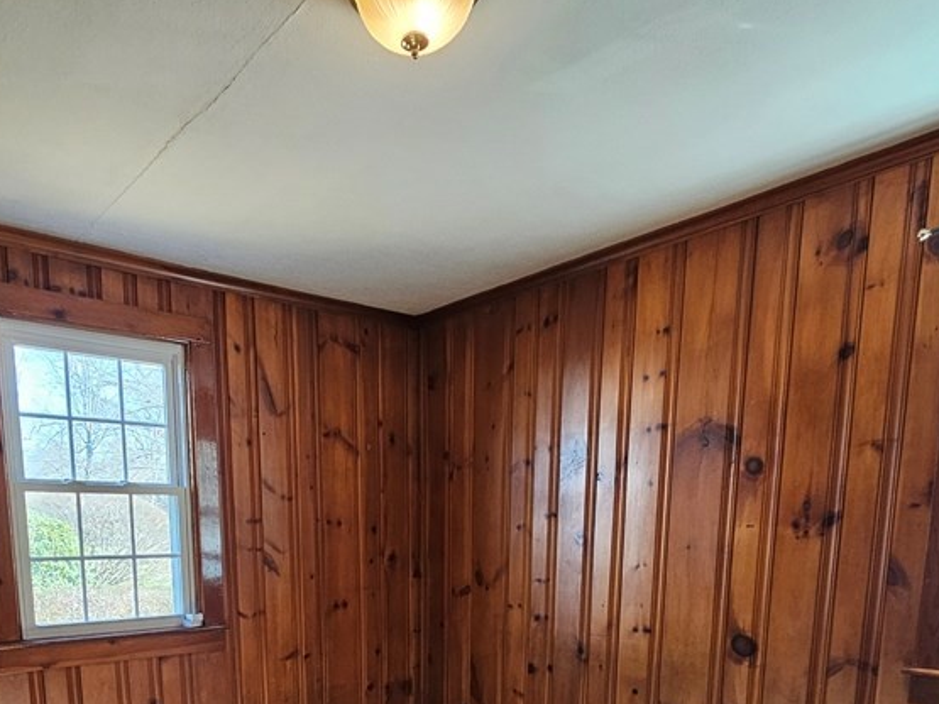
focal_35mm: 24
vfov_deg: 50.1
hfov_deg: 70.9
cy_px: 640
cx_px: 381
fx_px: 651
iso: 200
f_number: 2.2
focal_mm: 2.2
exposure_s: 1/60
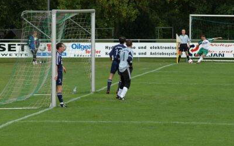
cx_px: 117
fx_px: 1569
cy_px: 77
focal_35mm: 246
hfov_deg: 8.5
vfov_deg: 5.3
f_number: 5.6
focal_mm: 160
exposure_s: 1/500
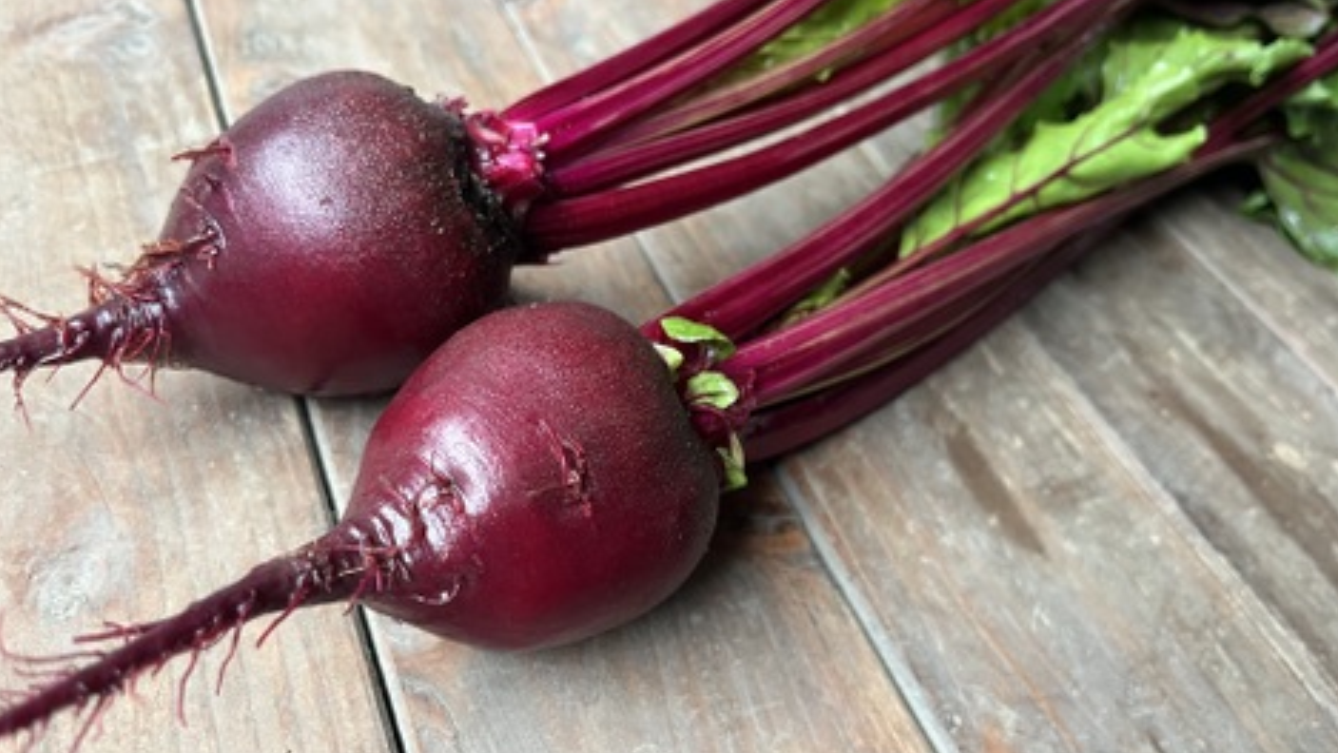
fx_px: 1029
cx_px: 673
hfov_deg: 66.1
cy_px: 342
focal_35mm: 29
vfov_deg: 40.2
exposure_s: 1/60
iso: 200
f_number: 1.6
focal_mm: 5.1
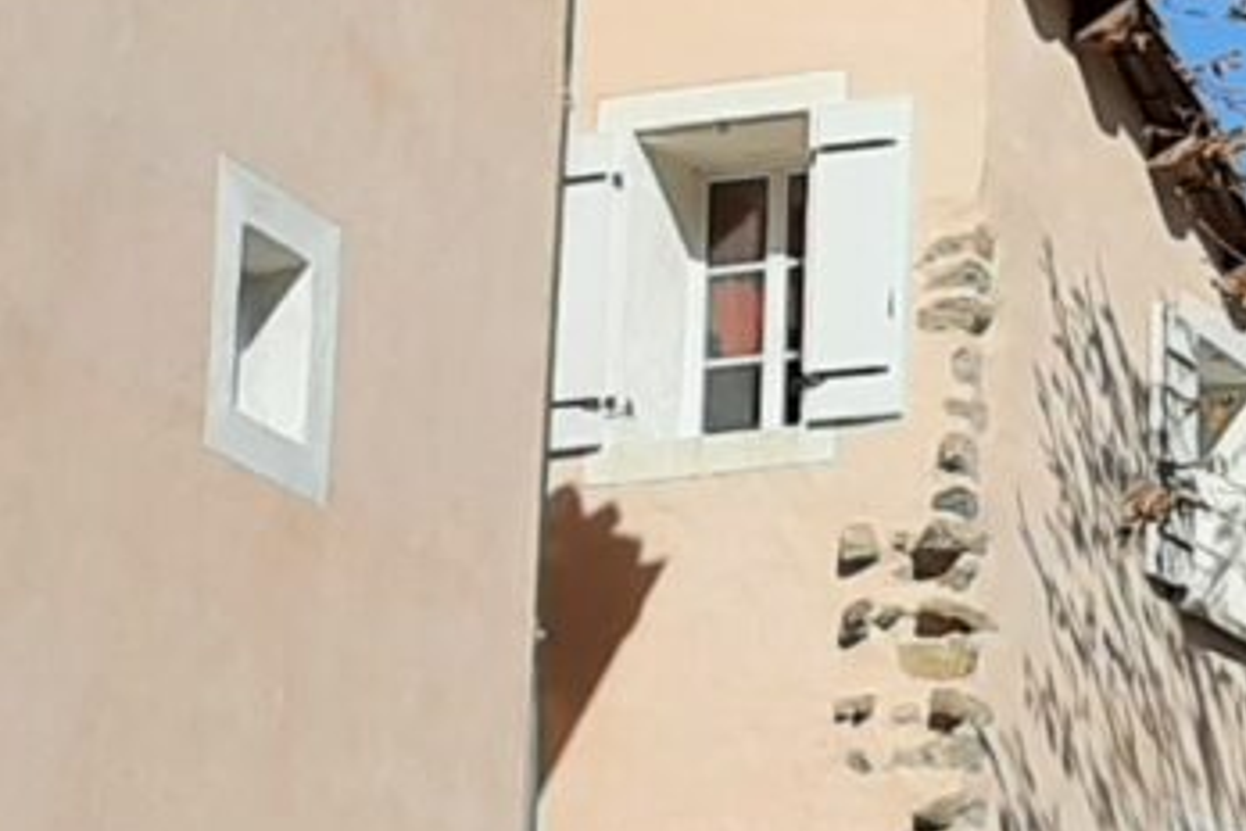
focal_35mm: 149
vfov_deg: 9.2
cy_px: 530
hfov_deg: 13.5
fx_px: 5157
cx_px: 1343
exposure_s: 1/3690
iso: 40
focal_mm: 3.93
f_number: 1.7
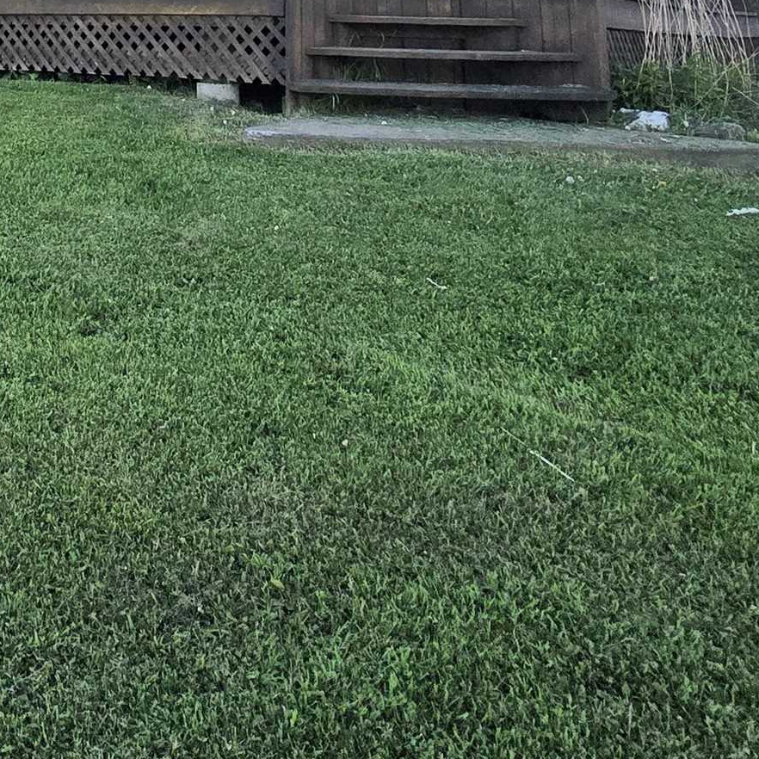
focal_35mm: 40
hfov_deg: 37.1
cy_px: -135
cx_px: -15
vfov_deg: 34.3
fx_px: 992
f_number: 2.2
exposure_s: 1/2000
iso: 64
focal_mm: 2.2
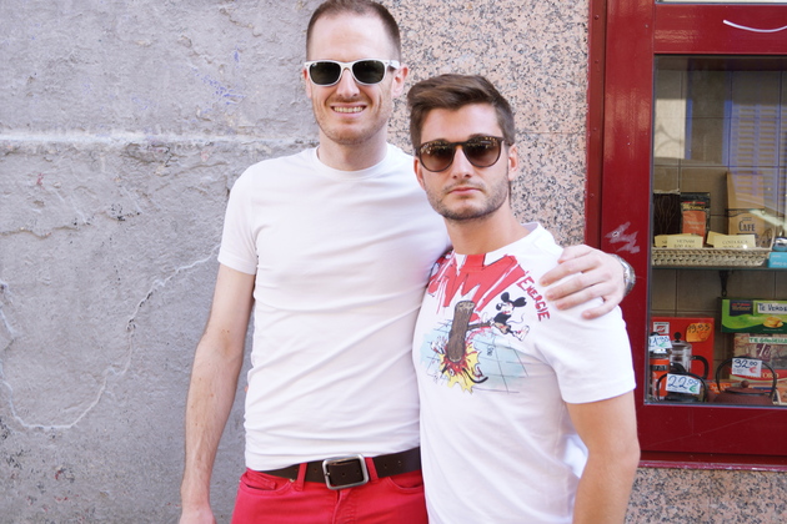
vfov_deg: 25.8
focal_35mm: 52
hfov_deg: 37.9
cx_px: 394
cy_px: 262
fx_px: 1148
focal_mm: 35
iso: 100
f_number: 5
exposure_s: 1/25
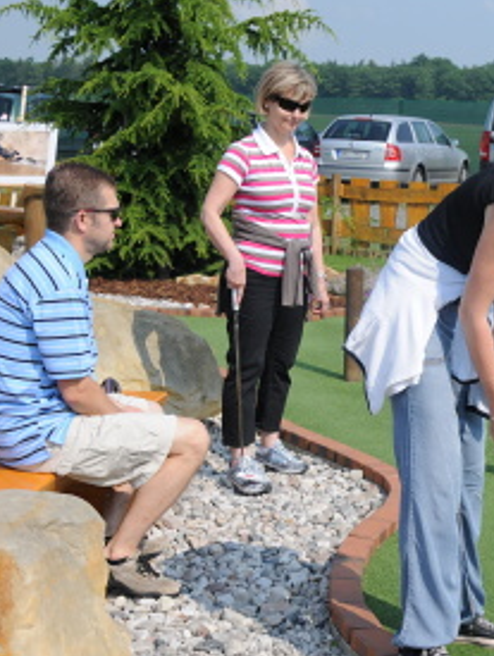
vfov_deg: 28.5
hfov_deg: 21.1
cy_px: 365
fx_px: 1291
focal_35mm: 68
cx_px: 470
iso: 200
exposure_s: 1/800
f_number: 7.1
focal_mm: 26
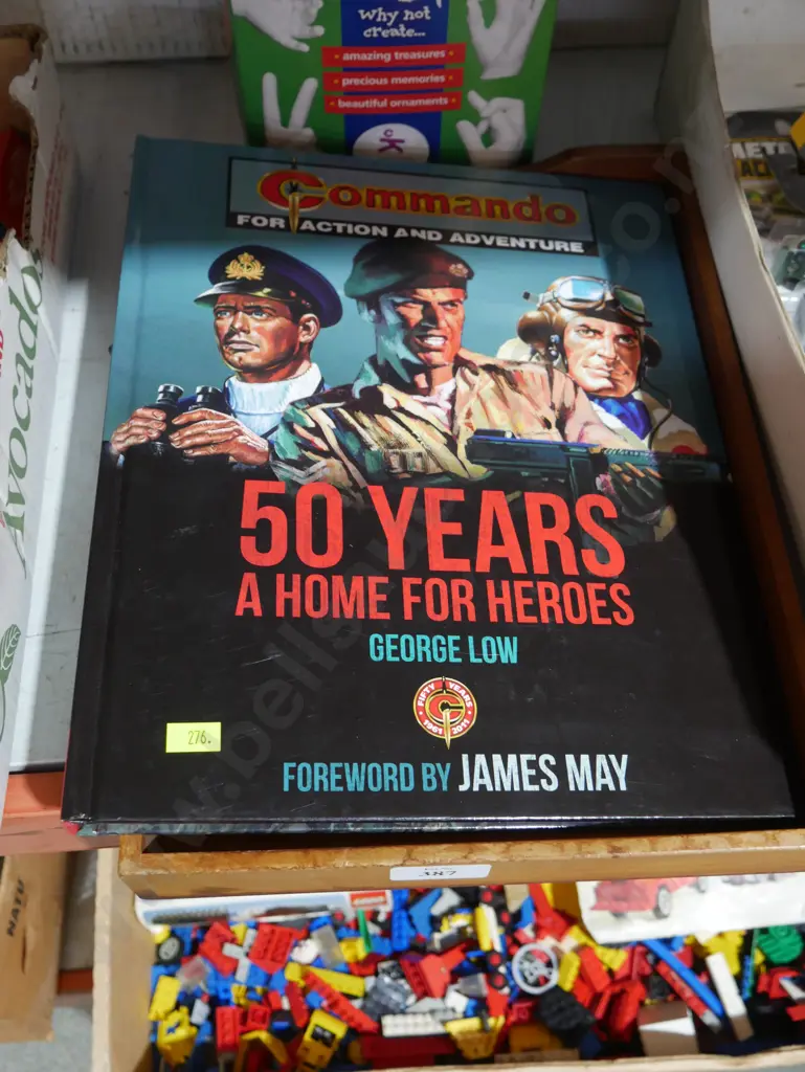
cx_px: 402
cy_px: 536
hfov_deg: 41.8
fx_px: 1053
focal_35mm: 34
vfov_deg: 53.9
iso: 800
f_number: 4
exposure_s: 1/60
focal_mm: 17
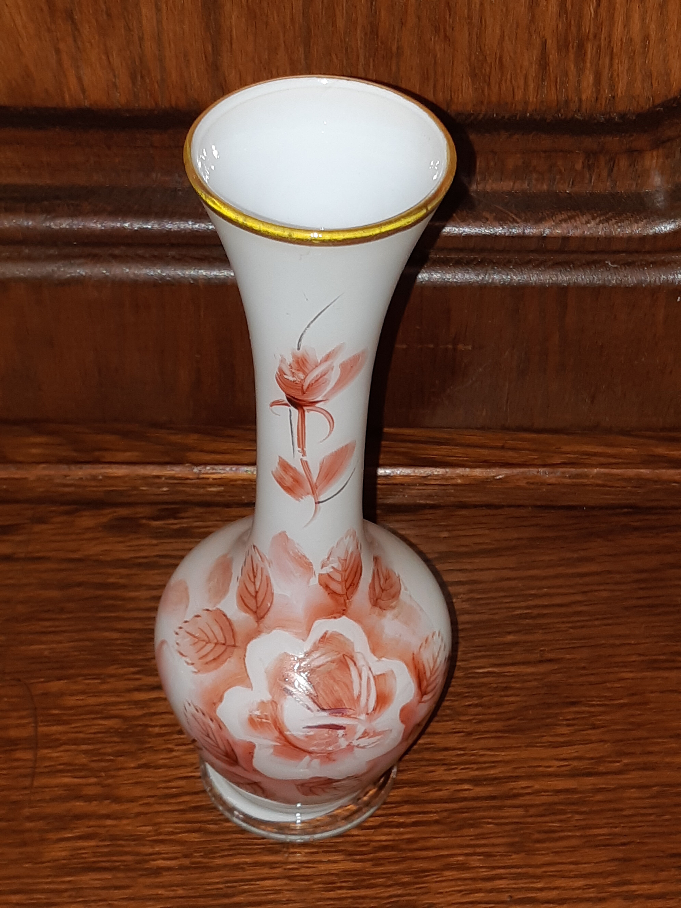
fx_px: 682
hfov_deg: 53.1
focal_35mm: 26
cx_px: 340
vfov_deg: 67.3
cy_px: 454
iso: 50
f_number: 1.7
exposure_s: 1/50
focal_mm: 3.93
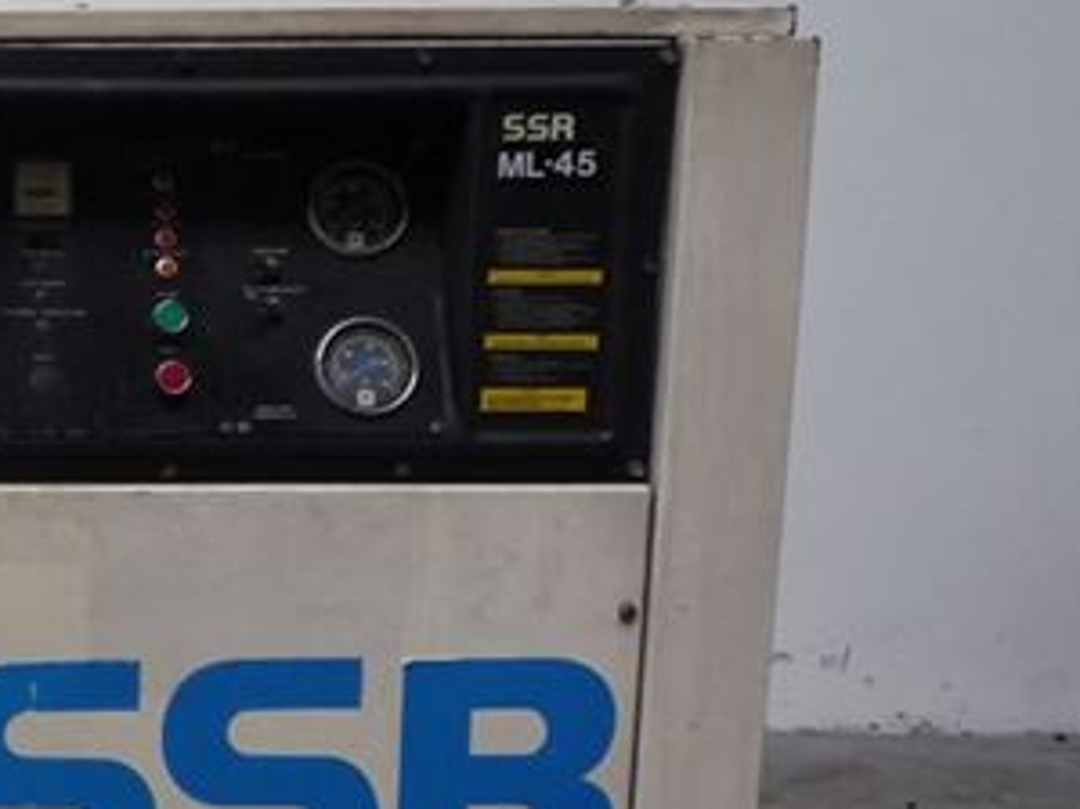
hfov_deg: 25.0
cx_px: -340
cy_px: 553
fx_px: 2090
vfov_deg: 21.8
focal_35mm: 67
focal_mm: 4.4
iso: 160
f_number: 2.8
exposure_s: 1/30
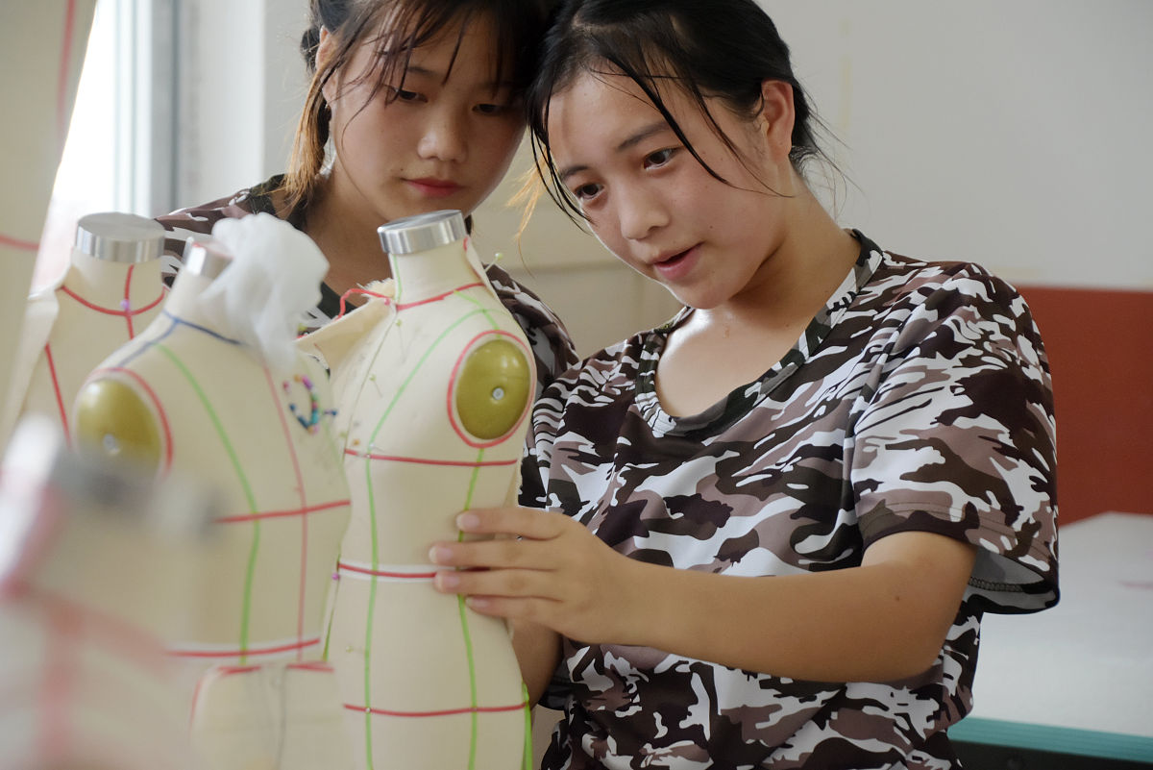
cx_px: 576
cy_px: 385
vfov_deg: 10.8
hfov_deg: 16.1
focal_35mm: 128
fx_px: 4085
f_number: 5.6
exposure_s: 1/160
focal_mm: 85
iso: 1000
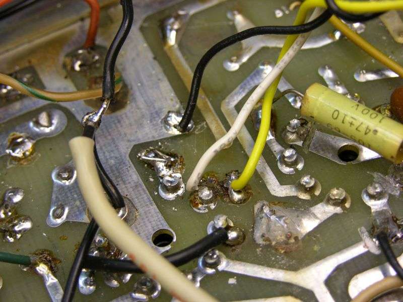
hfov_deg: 15.2
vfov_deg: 11.4
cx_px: 202
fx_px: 1513
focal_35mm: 130
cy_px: 151
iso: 50
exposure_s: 1/19.9
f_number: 3.8
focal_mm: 31.9
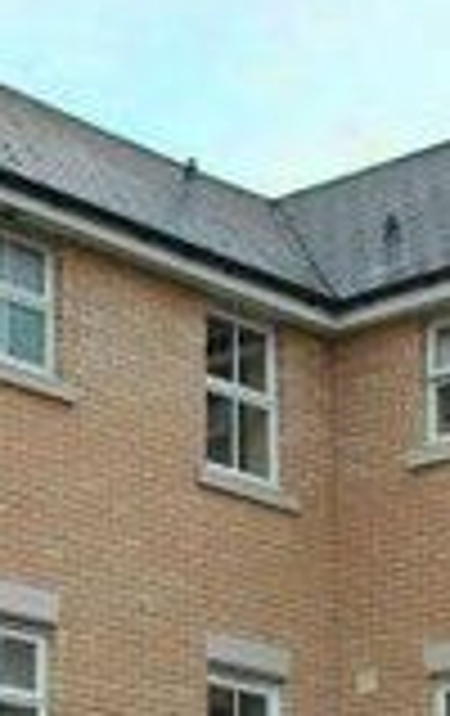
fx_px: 2364
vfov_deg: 16.9
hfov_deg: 10.8
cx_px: -18
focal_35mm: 121
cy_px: 707
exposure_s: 1/200
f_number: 6.3
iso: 100
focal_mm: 18
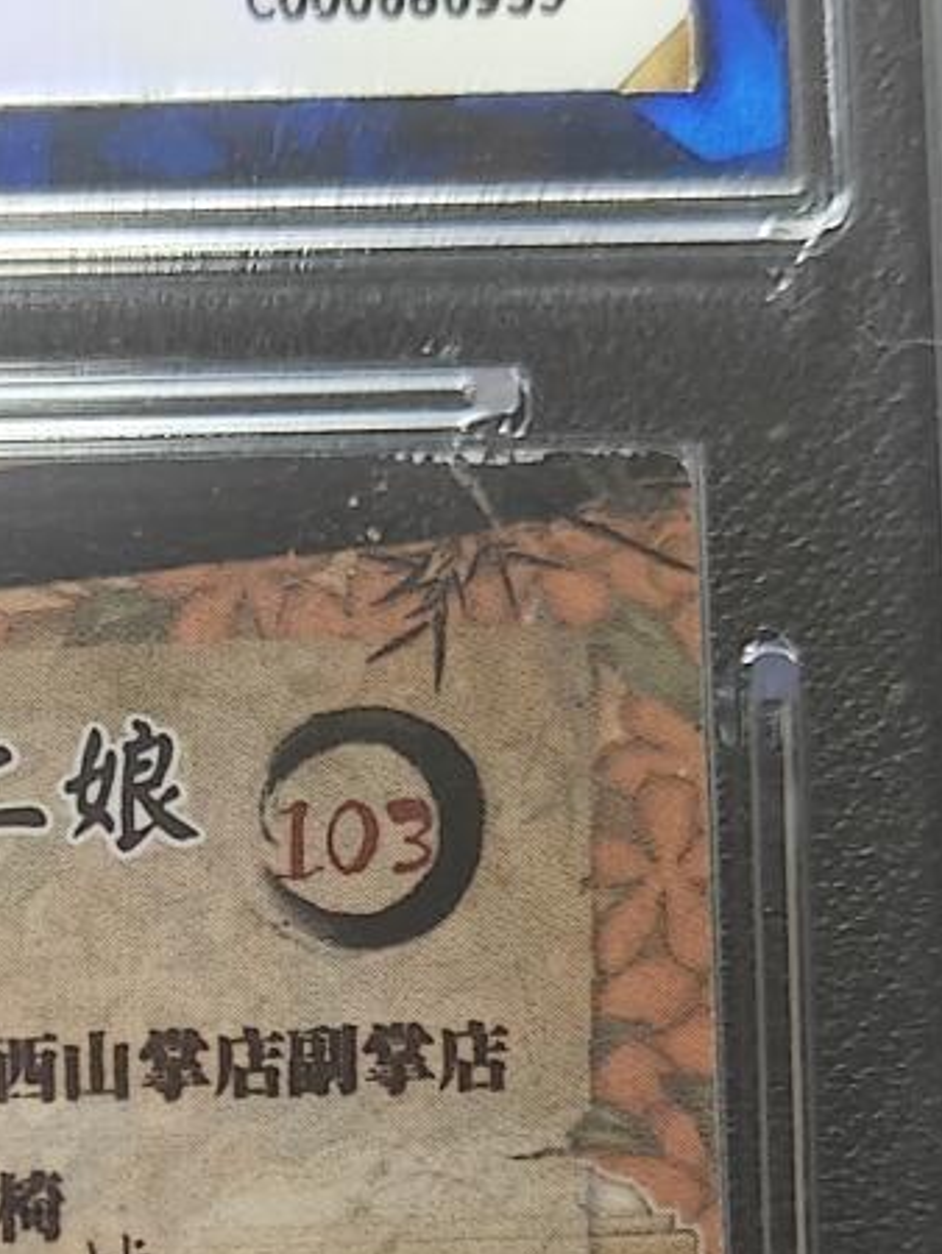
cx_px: -50
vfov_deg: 19.5
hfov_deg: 15.1
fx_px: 3480
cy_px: 1391
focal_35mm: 96
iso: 160
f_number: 1.8
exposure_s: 1/50
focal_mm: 5.59
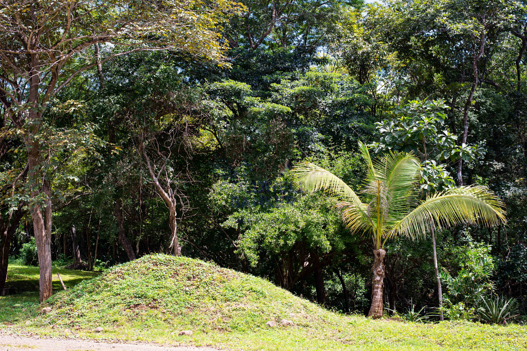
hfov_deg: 39.6
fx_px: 732
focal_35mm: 50
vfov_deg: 27.0
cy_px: 176
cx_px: 264
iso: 100
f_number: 6.3
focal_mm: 50
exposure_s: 1/160
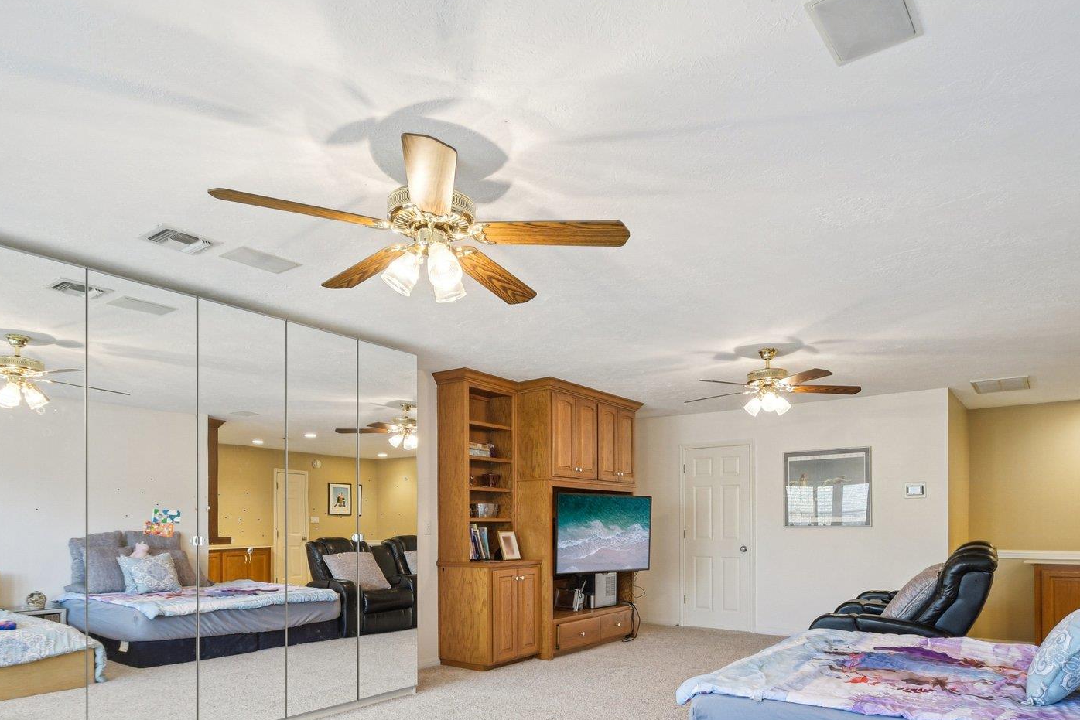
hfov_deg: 78.5
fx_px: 660
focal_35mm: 22
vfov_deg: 55.7
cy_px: 496
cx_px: 572
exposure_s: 1/8
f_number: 8
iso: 400
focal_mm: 10
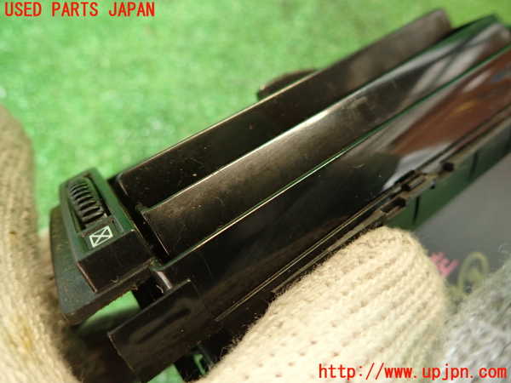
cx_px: 256
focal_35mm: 25
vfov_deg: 54.9
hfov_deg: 69.4
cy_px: 192
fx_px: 369
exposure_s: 1/30
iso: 320
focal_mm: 4.5
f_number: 2
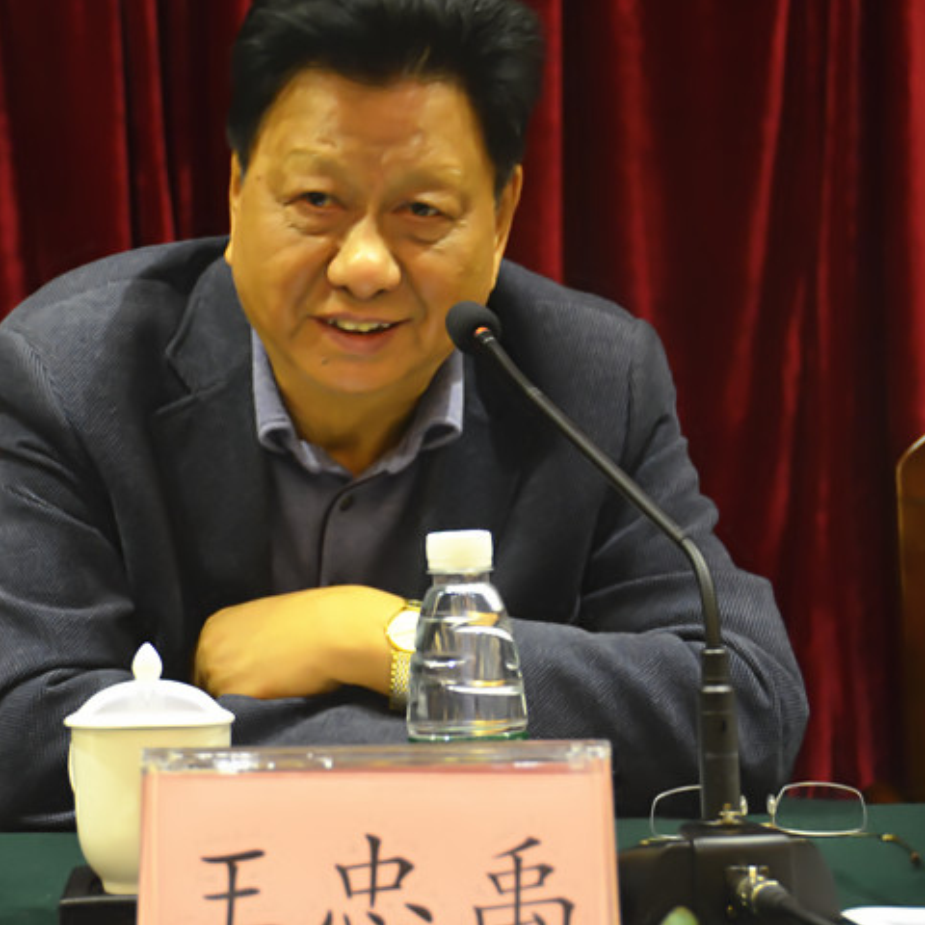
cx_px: 306
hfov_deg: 16.4
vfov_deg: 16.4
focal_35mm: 106
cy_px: 463
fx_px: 3205
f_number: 4.8
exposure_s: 1/30
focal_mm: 50
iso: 1250
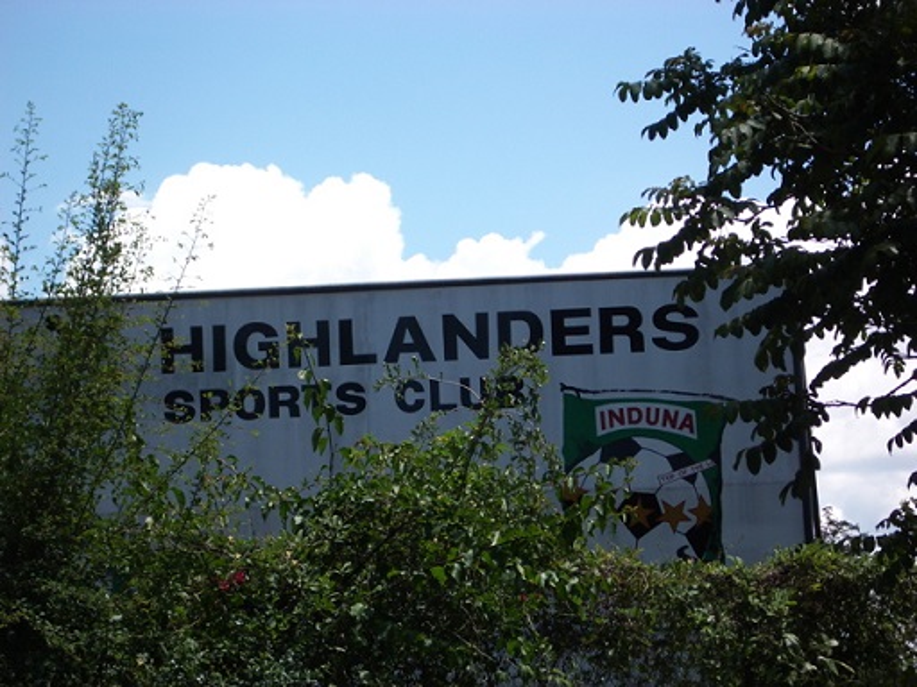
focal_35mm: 105
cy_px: 344
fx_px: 2782
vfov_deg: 14.1
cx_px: 458
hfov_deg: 18.7
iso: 80
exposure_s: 1/320
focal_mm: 17.4
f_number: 4.8
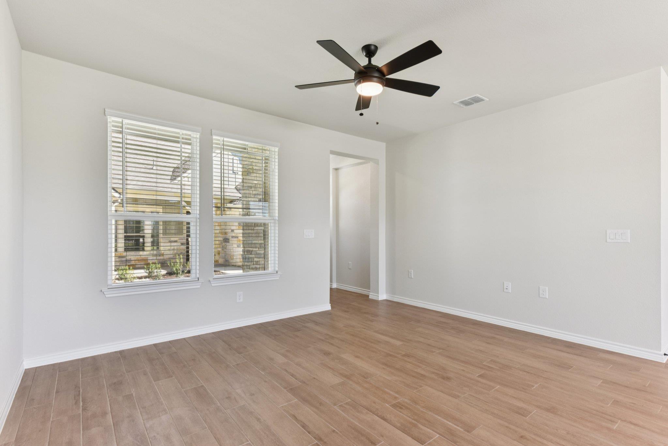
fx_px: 334
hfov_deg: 90.0
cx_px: 334
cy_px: 223
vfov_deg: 67.4
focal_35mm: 18
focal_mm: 18
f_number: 8
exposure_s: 1/50
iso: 400
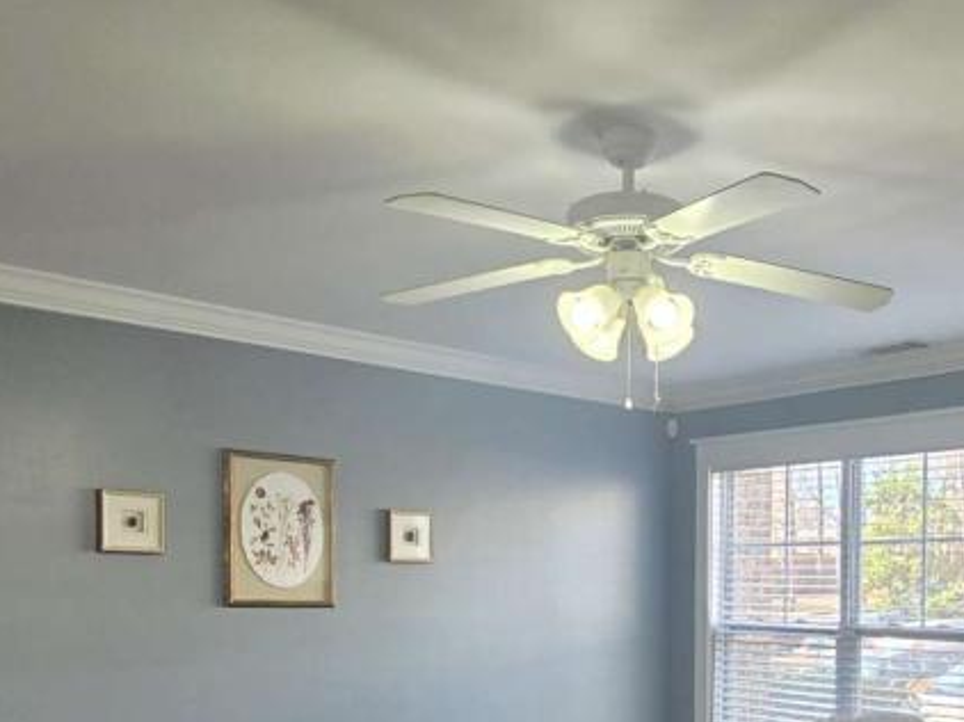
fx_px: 1030
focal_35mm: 37
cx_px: 708
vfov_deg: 36.1
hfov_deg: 48.5
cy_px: 658
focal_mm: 2.2
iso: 125
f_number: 2.2
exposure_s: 1/60
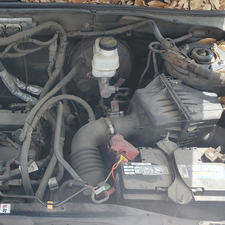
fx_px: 353
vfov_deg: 35.3
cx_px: 22
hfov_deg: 33.5
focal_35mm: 48
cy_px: 118
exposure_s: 1/833
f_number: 1.5
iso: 50
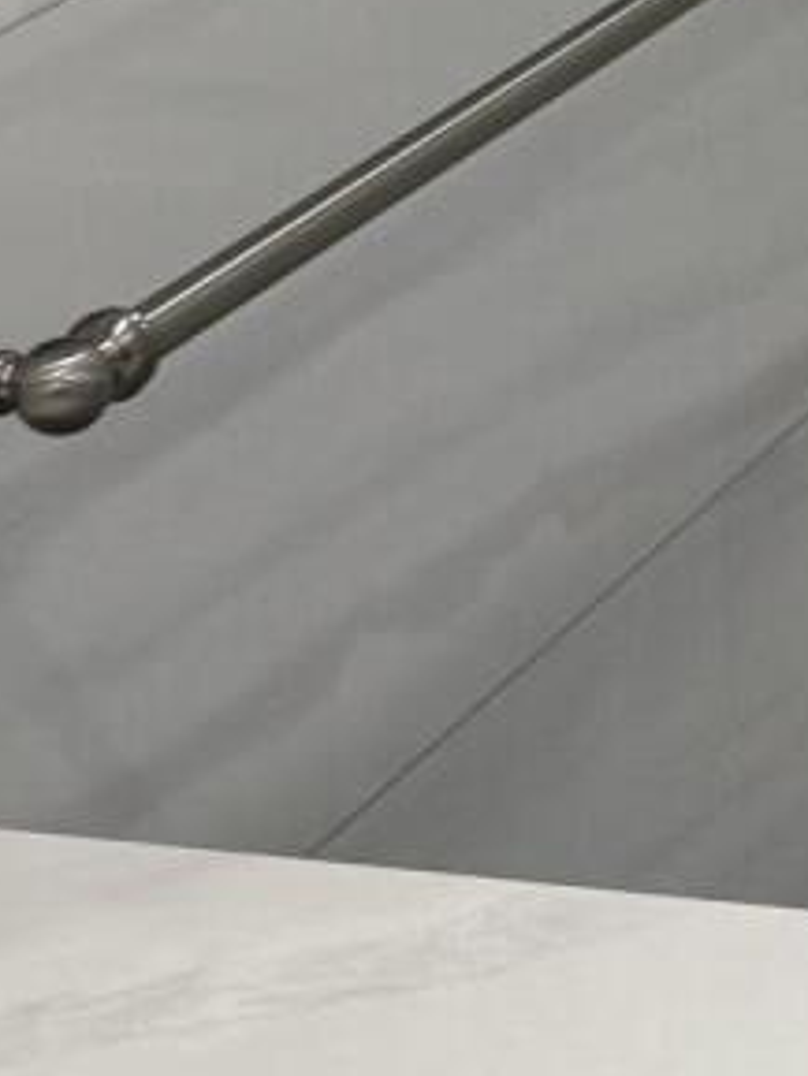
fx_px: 5163
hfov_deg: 8.6
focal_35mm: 166
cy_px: -678
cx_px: 1512
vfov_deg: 11.3
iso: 100
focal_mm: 6.76
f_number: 1.78
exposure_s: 1/120
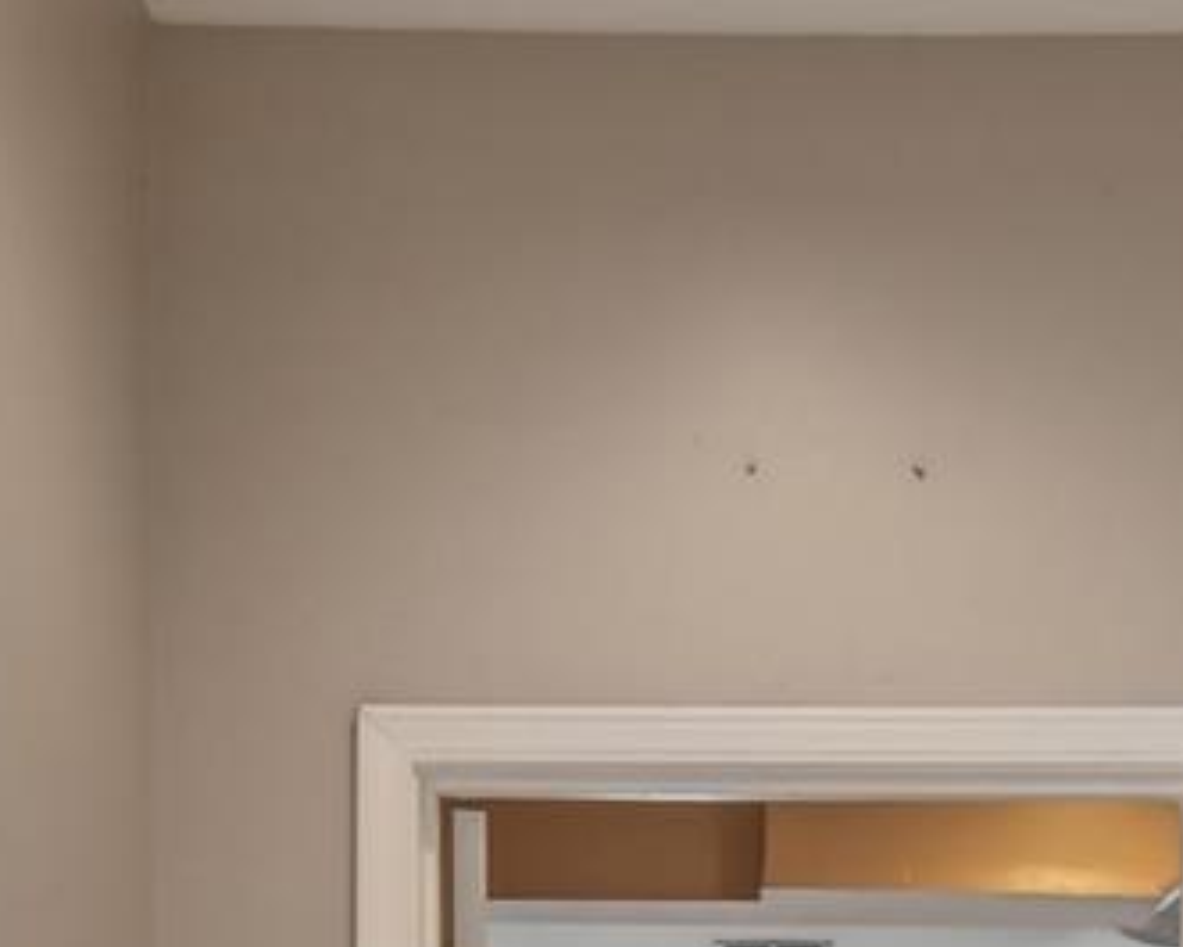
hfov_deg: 27.7
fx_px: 2382
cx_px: 779
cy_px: 1587
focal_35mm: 68
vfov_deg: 18.6
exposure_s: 1/10
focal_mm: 10
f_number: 7.1
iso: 100
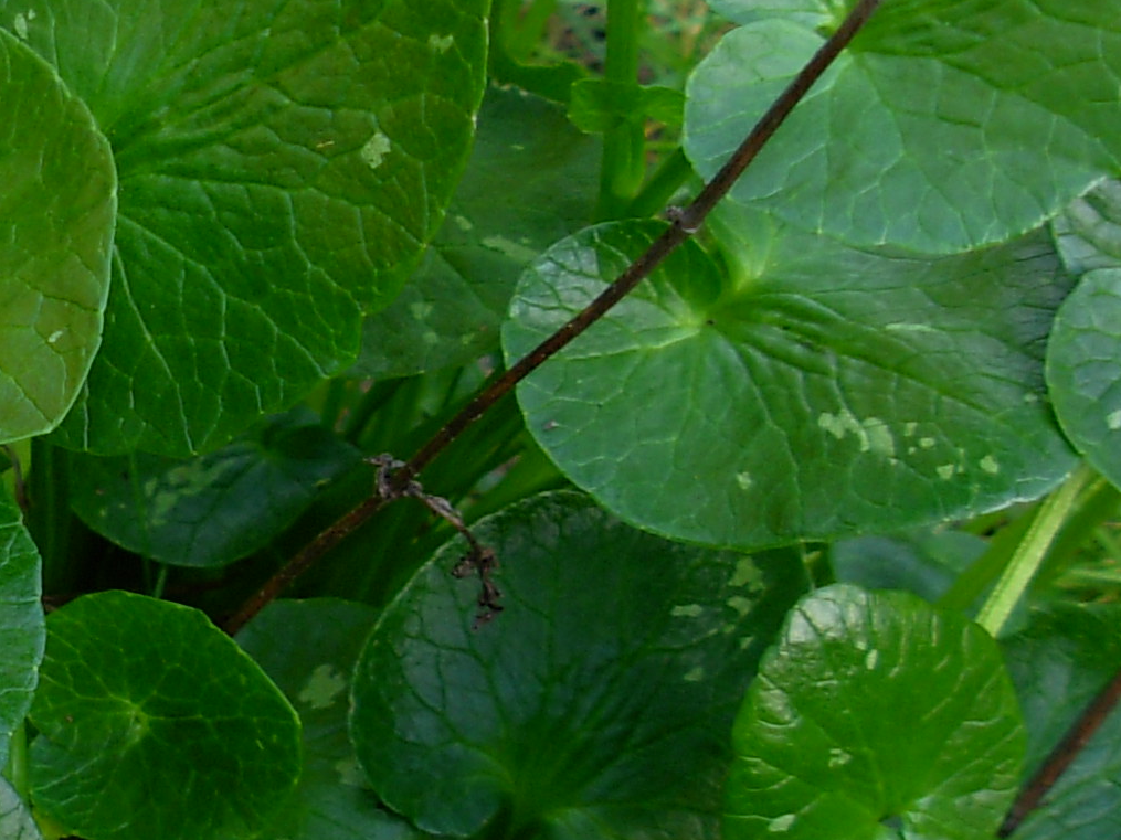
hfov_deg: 16.3
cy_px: 428
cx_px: -307
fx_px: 3724
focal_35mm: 115
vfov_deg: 12.9
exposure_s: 1/64
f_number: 2.9
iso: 79
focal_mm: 6.3
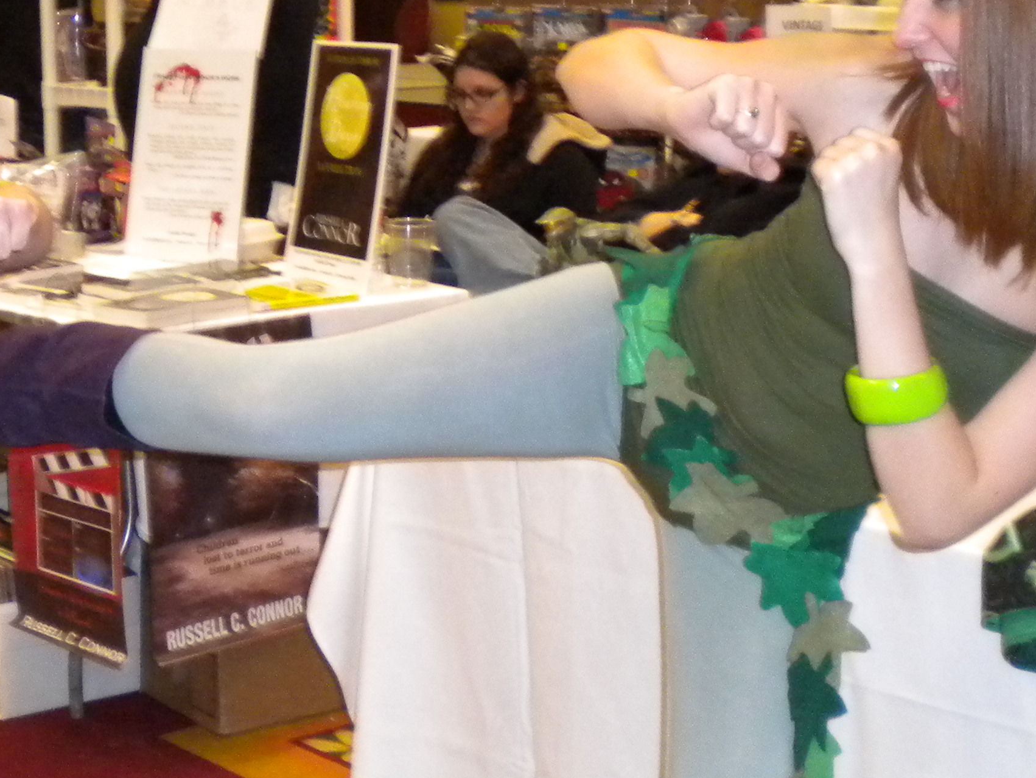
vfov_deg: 19.6
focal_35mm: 75
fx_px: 2245
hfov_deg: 25.8
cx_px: 307
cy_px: 235
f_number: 3.1
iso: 400
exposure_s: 1/30
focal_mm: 6.3
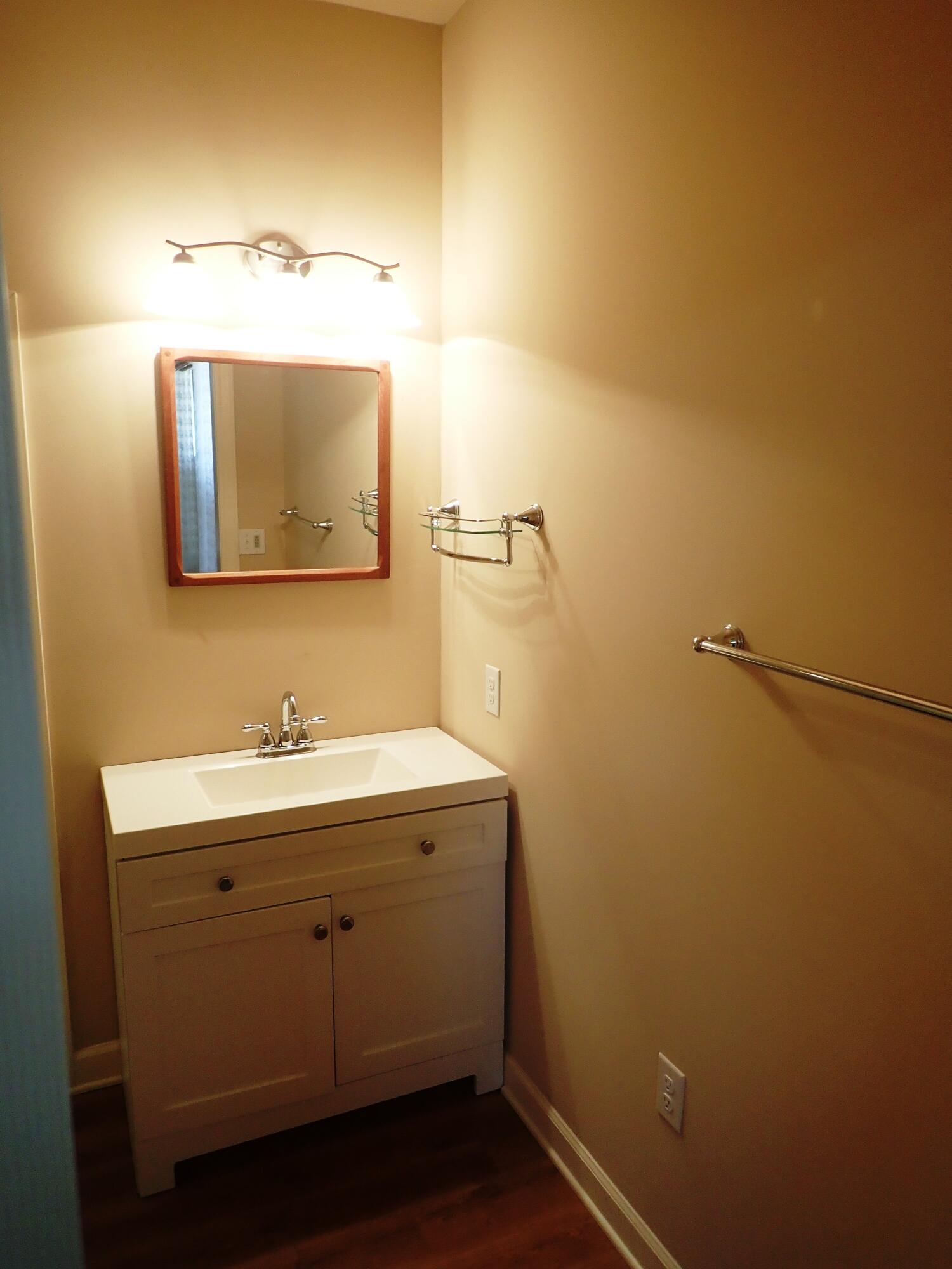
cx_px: 476
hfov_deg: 54.9
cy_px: 634
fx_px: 917
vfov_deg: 69.4
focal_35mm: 25
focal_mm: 4.5
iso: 200
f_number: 2
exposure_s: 1/60
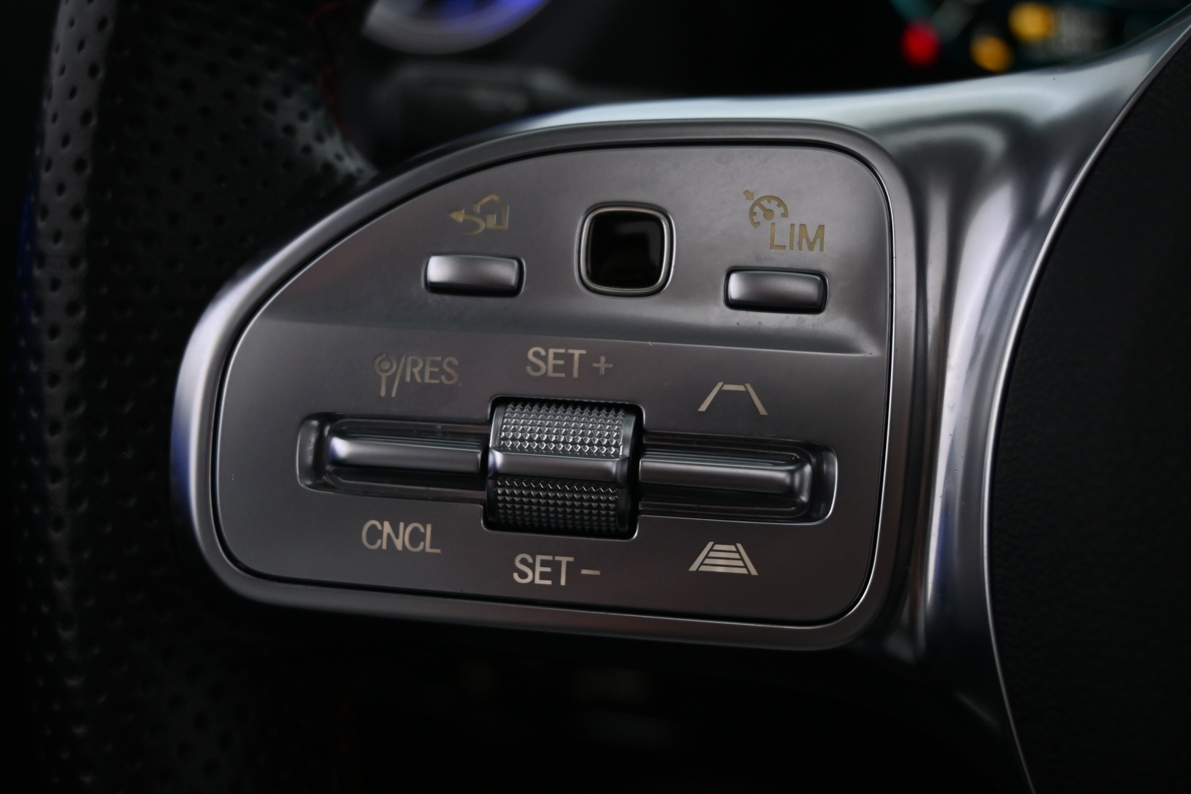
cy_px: 397
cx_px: 596
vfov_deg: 31.9
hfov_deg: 46.4
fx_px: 1389
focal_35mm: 42
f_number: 4.5
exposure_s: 1/25
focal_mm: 28
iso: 500
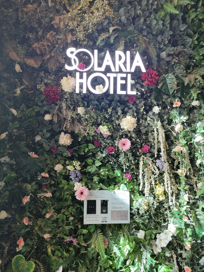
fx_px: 212
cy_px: 136
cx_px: 102
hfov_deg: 51.4
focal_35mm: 27
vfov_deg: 65.3
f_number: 1.7
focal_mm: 4.73
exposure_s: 1/50
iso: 151
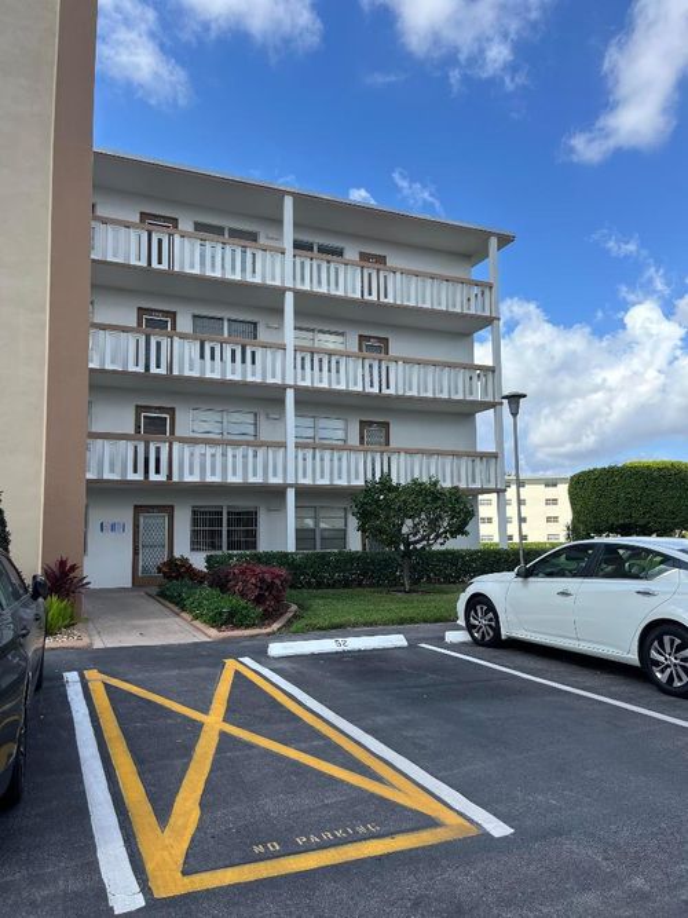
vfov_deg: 67.3
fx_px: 689
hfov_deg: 53.0
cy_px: 459
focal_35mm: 26
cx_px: 344
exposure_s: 1/2137
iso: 50
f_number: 1.6
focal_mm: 5.1
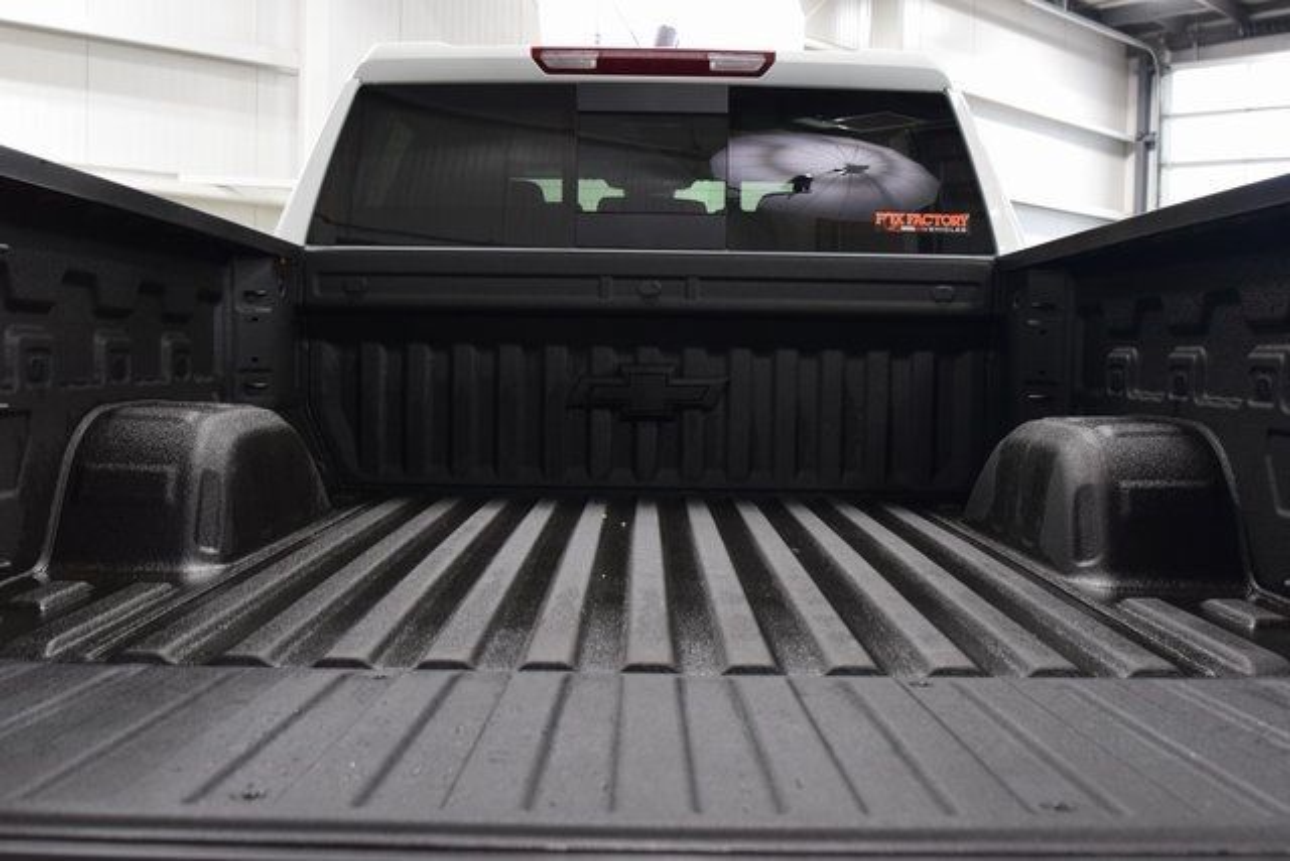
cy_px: 430
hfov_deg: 53.1
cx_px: 645
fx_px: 1290
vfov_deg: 36.9
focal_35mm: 36
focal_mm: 24
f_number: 5
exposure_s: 1/60
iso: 1600
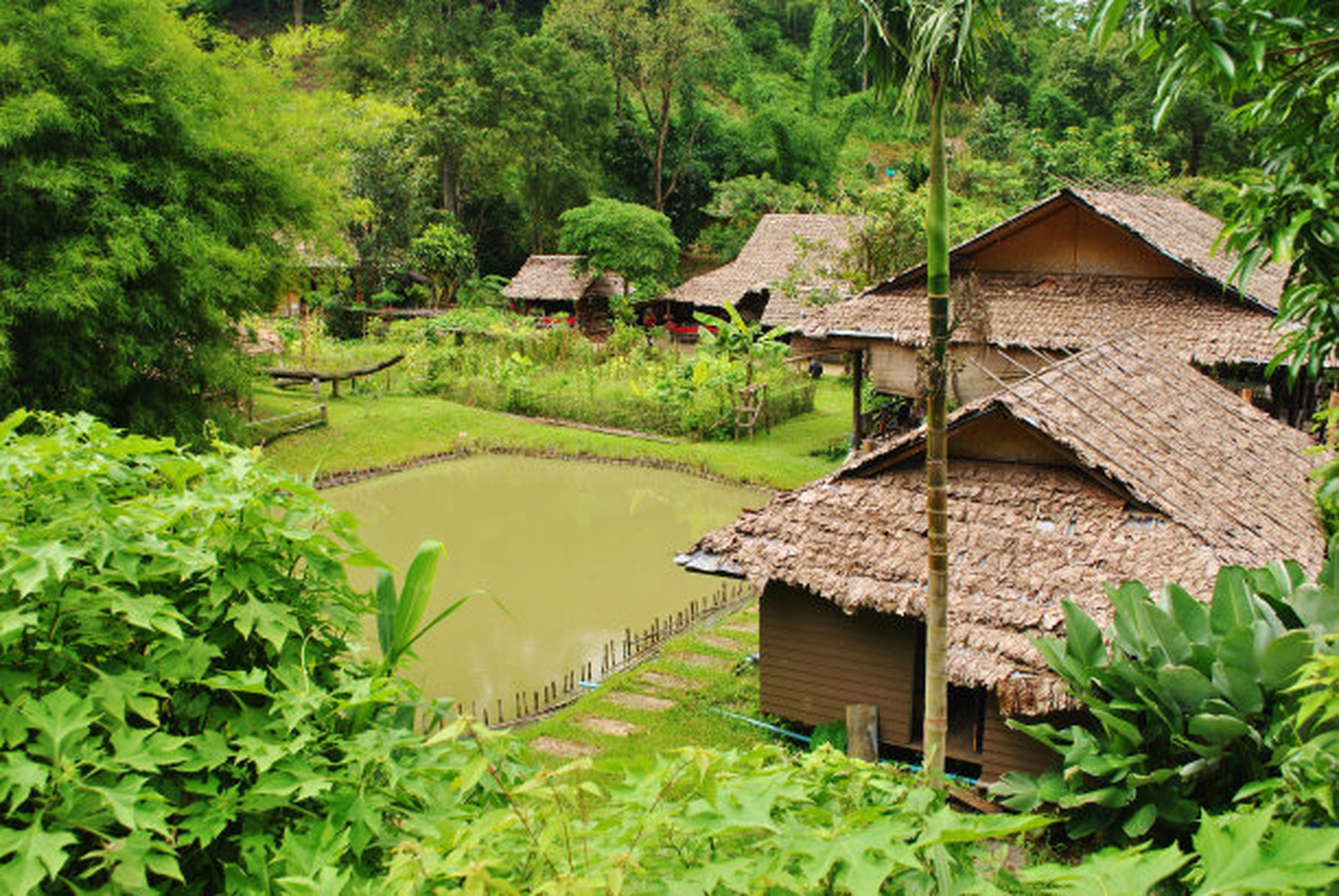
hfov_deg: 57.2
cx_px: 670
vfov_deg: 40.1
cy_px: 448
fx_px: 1229
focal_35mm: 33
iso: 100
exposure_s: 1/160
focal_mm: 22
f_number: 6.3
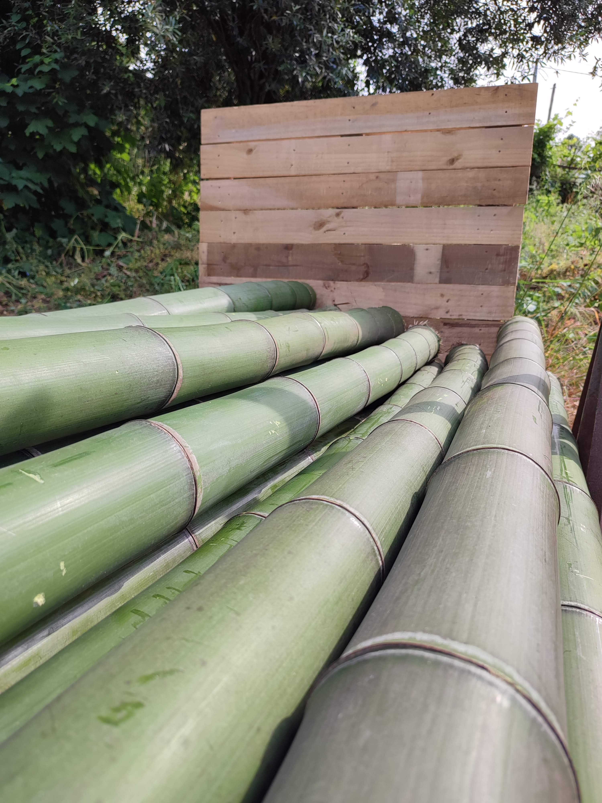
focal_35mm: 24
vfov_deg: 71.6
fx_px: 557
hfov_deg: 56.8
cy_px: 402
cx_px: 301
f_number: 1.89
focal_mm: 5.89
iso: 50
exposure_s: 1/293
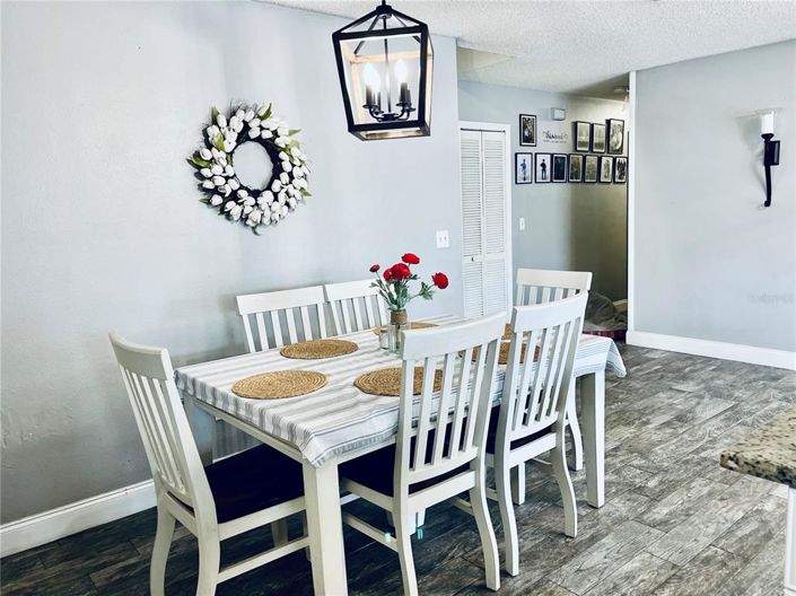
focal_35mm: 26
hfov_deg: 67.3
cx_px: 398
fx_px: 598
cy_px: 298
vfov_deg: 53.0
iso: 200
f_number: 1.6
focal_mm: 5.1
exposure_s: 1/60
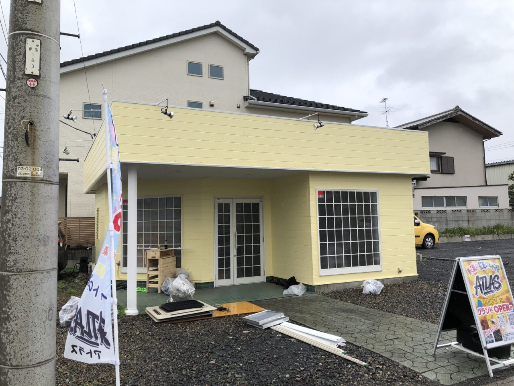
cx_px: 257
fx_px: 416
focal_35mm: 28
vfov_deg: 49.7
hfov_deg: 63.4
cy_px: 193
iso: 20
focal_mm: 3.99
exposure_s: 1/657
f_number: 1.8
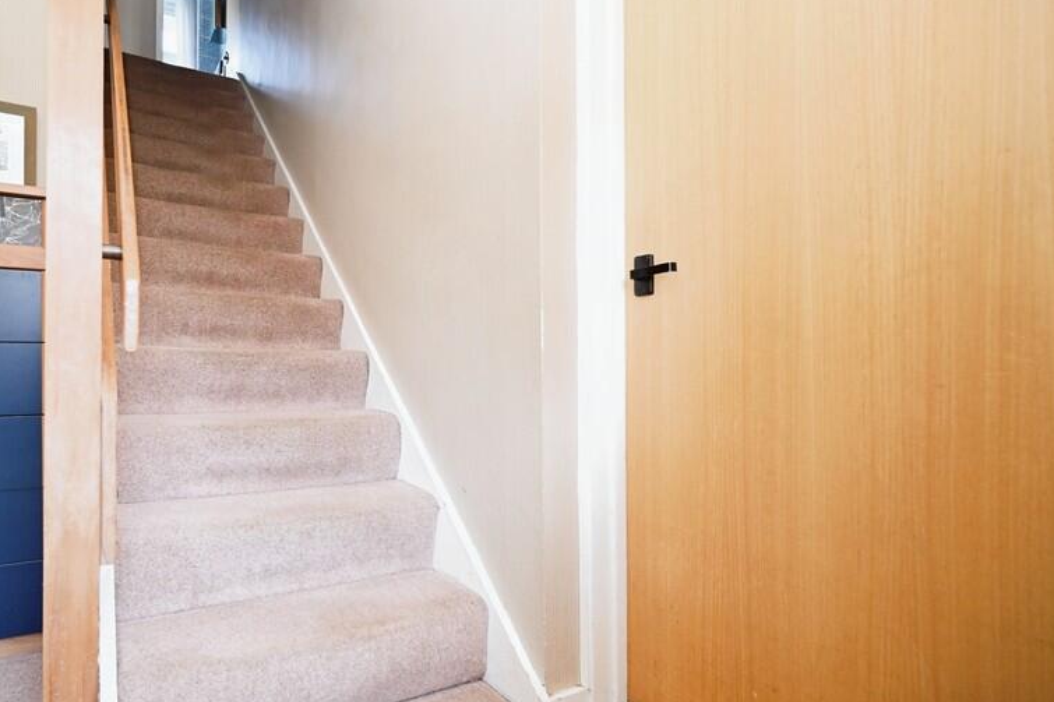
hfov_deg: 84.7
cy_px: 333
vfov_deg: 64.5
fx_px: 556
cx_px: 377
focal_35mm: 19
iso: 900
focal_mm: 14
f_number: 4
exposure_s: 1/60
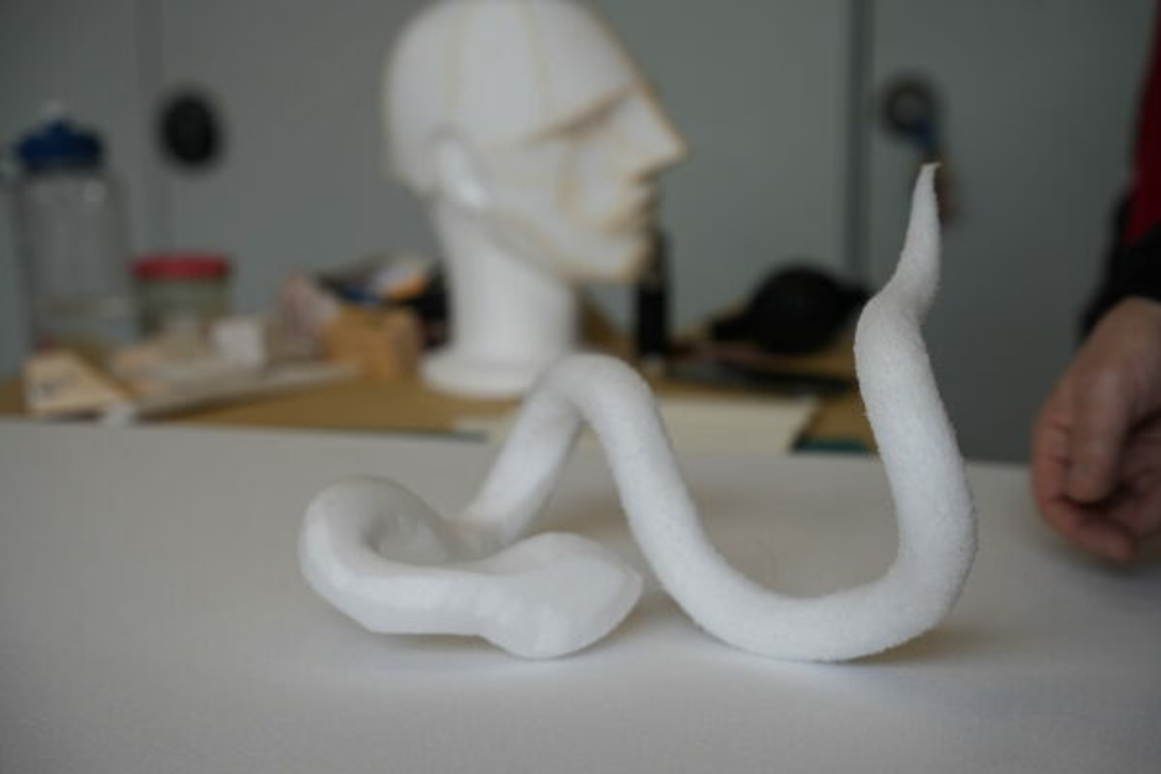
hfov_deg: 31.6
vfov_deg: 21.3
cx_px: 580
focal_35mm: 64
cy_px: 387
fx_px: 2054
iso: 400
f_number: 4
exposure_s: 1/160
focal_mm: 63.7
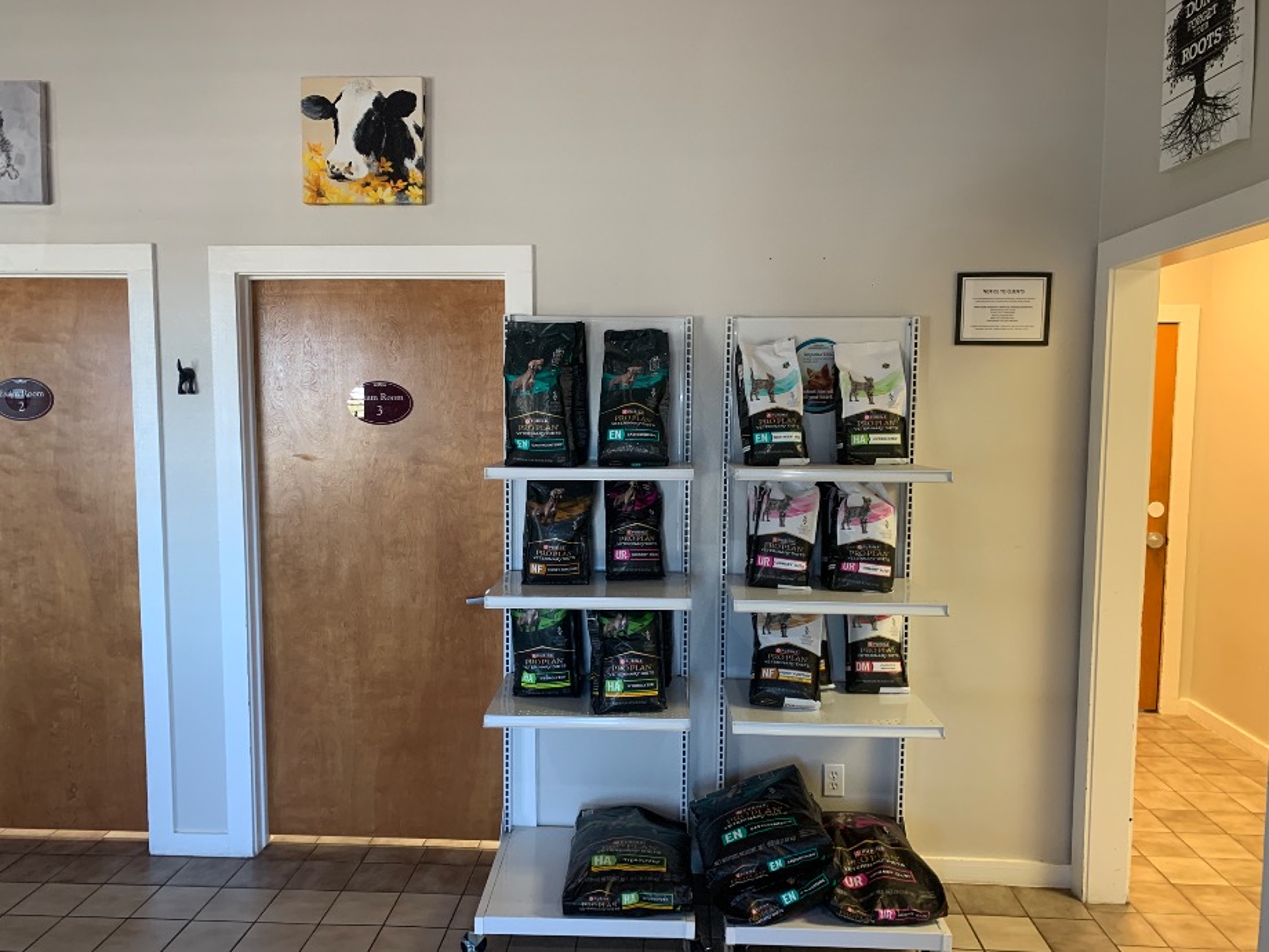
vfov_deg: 53.1
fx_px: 953
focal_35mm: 26
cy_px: 476
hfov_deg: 67.3
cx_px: 634
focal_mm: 4.25
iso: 100
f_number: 1.8
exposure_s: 1/60
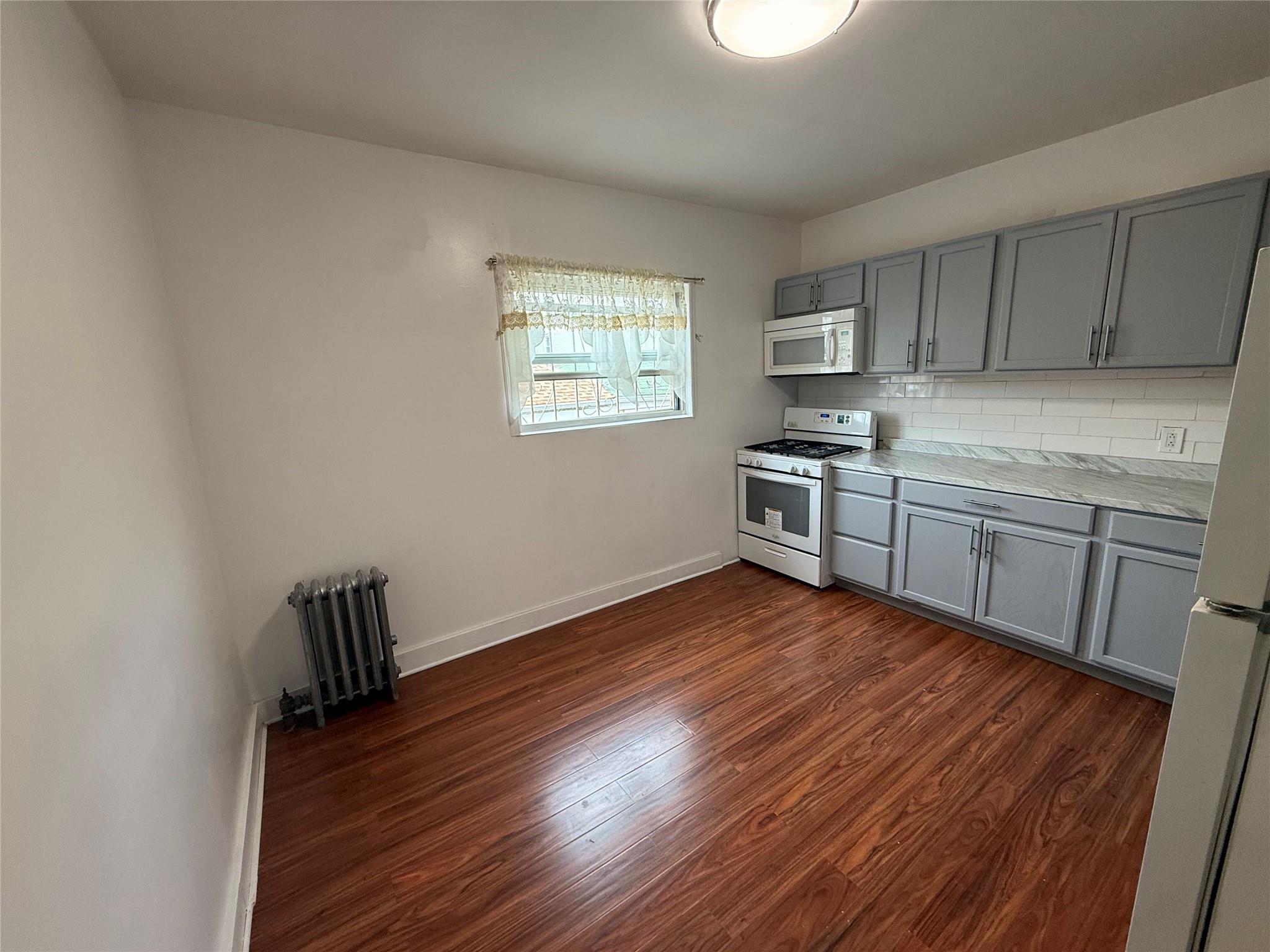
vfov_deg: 85.7
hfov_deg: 102.1
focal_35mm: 14
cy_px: 476
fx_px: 514
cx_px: 635
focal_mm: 2.22
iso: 125
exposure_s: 1/120
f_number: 2.2
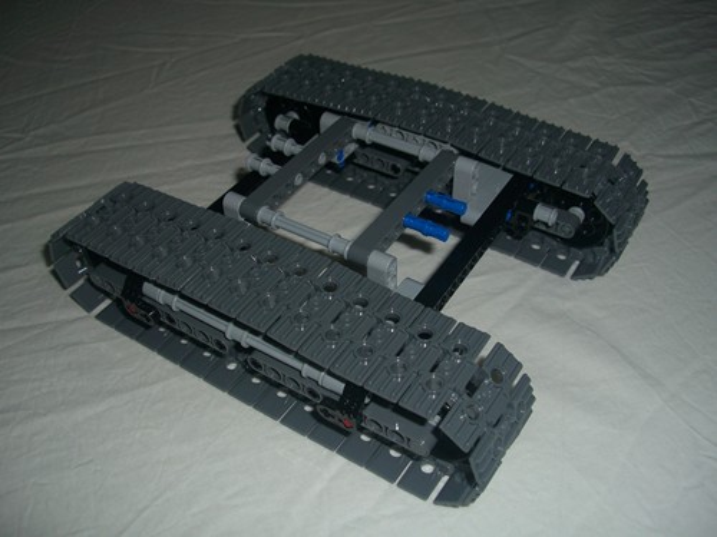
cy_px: 268
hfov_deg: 49.0
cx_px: 358
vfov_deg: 37.7
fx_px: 787
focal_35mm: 38
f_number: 5.6
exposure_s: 1/30
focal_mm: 7.9
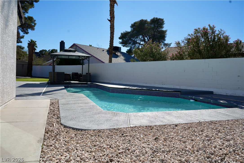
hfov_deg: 65.5
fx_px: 190
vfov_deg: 46.4
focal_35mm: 28
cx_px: 122
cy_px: 82
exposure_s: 1/500
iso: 100
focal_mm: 28
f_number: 8
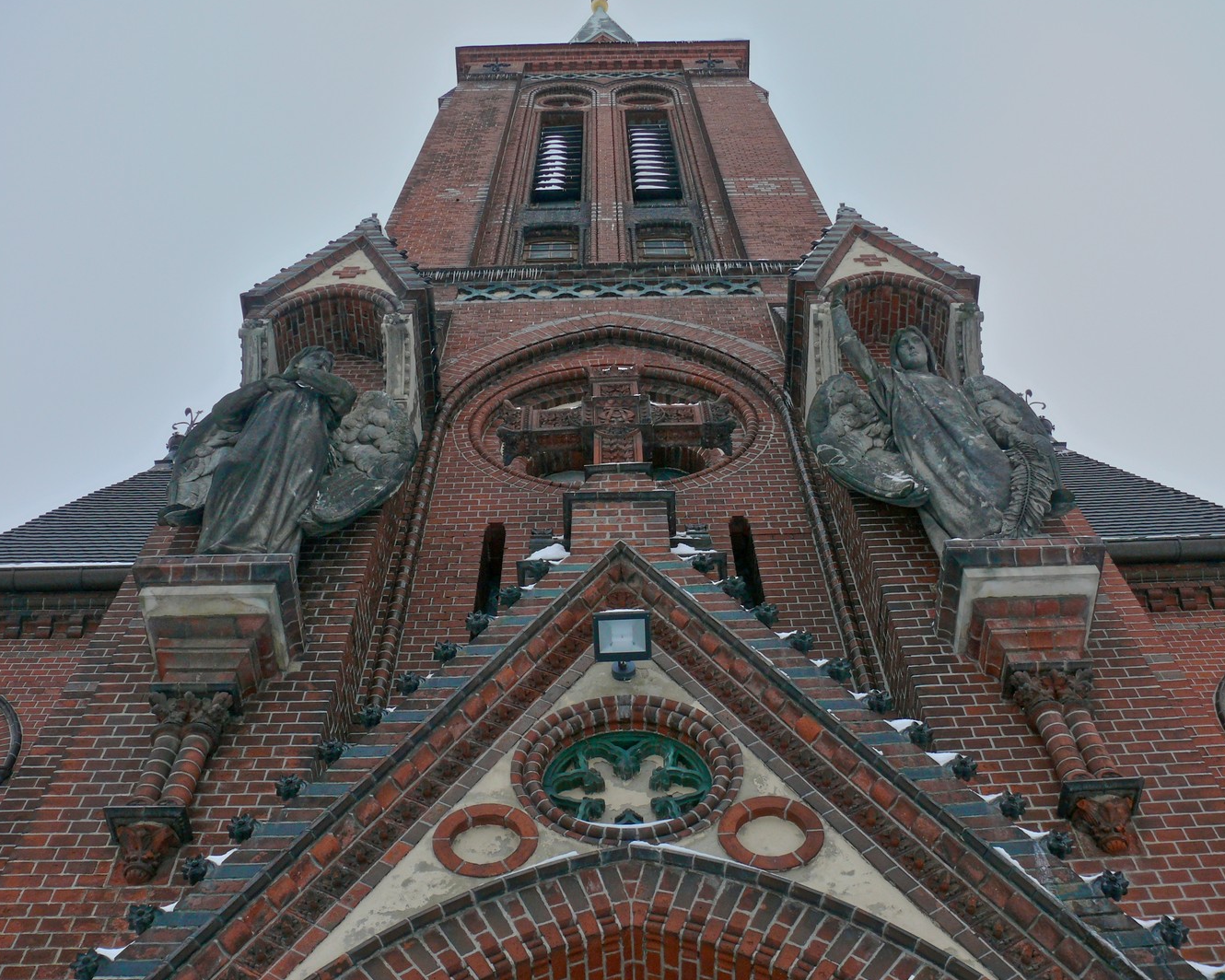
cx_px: 640
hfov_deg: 49.1
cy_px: 491
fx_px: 1341
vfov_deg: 40.1
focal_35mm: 37
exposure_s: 1/500
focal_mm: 7.4
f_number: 3.6
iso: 100
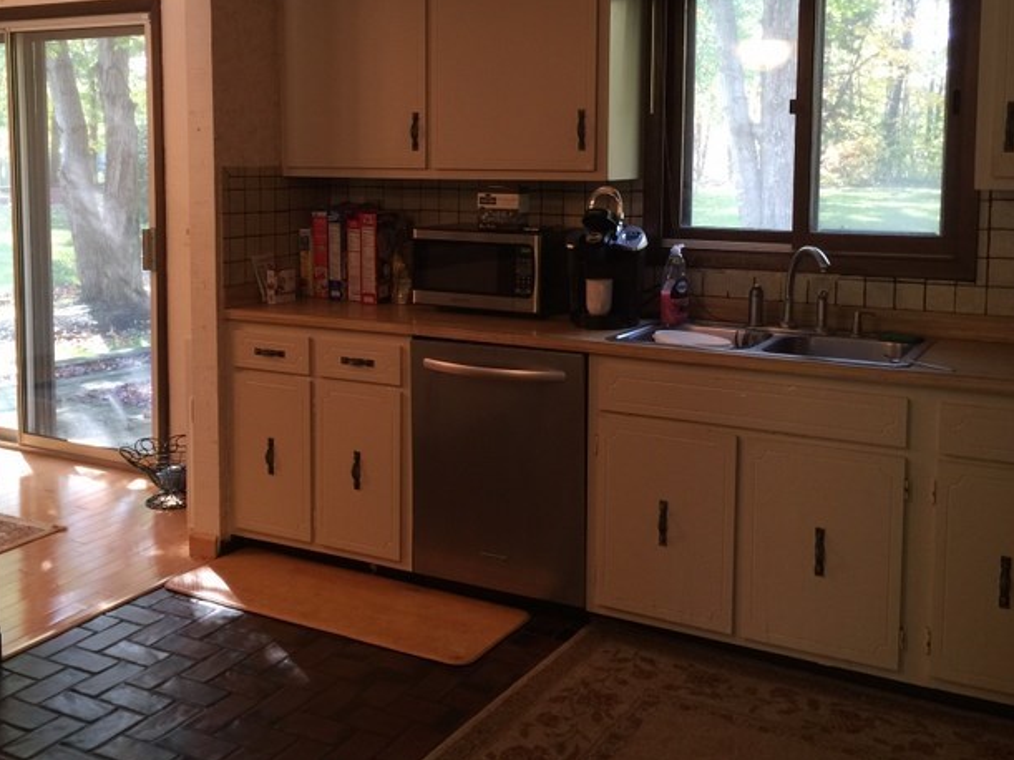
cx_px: 456
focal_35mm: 38
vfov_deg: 37.4
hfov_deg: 48.9
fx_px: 1113
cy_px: 270
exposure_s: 1/15
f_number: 2.2
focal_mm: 4.15
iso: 40
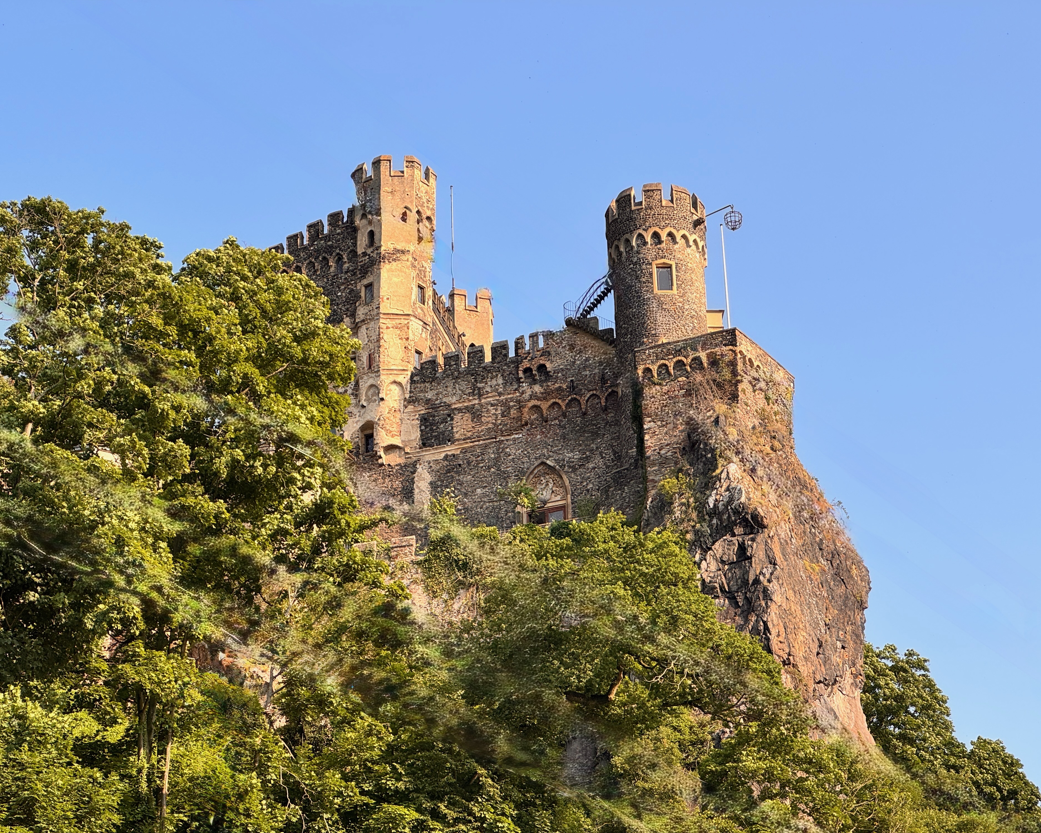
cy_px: 419
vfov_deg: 18.9
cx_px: 507
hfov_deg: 23.6
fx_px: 2496
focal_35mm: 81
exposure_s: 1/423
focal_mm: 9
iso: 25
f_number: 2.8
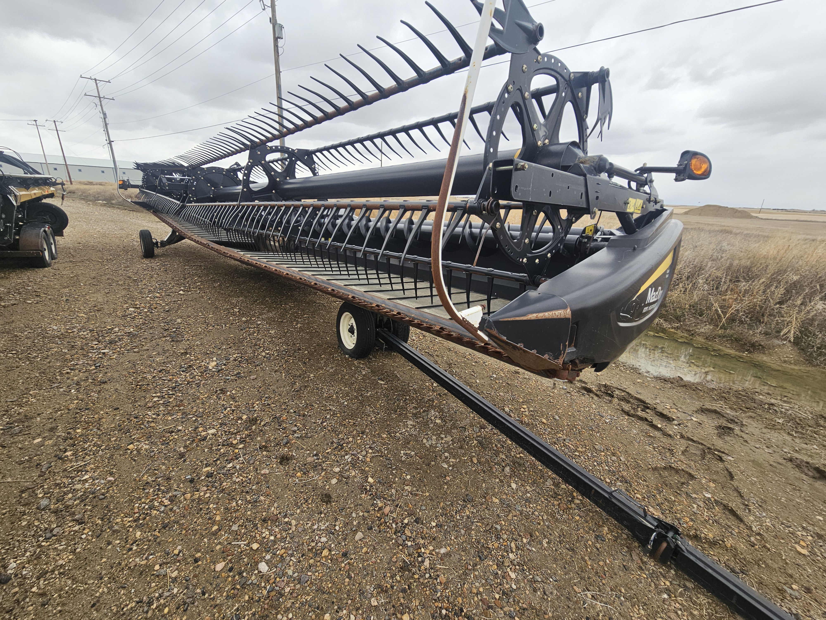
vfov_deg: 89.9
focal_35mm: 13
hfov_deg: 106.2
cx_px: 413
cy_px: 310
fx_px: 310
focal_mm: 2.2
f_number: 2.2
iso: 50
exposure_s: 1/970
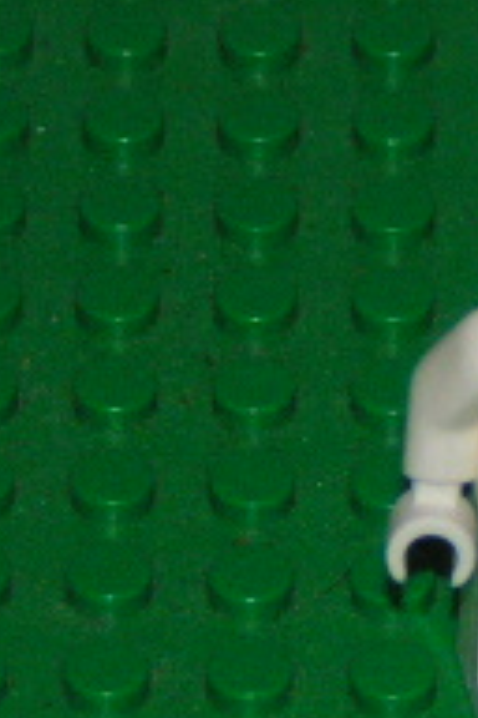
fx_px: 10834
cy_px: 580
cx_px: 769
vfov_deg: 3.8
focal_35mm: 544
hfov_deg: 2.5
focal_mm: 24
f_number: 3.5
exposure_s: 1/160
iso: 200
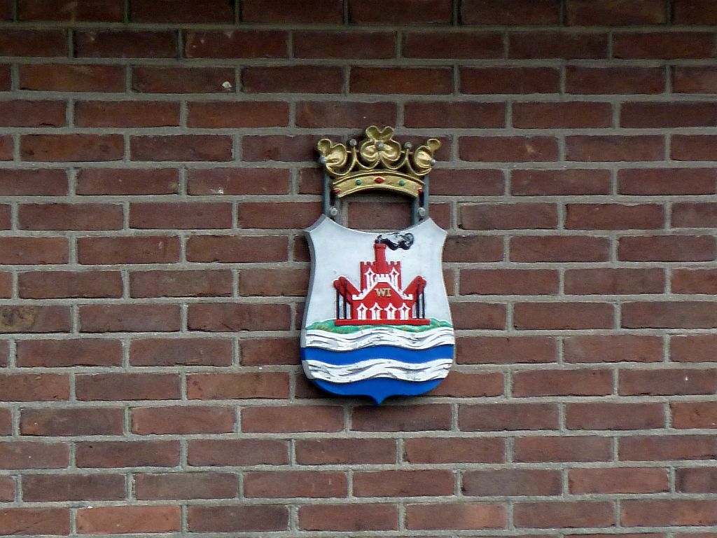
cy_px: 269
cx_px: 358
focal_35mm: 624
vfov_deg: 2.4
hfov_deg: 3.2
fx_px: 12925
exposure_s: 1/60
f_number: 4.9
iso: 160
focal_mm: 49.2
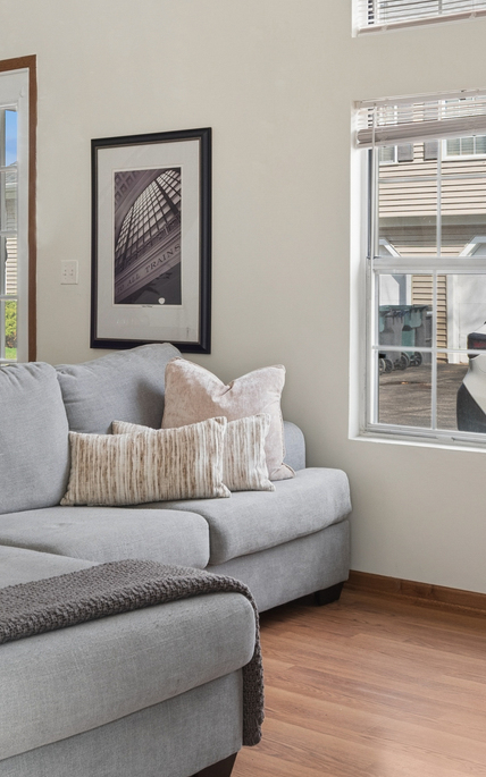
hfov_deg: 23.9
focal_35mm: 54
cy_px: 301
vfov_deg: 37.2
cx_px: 257
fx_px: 1149
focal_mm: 15
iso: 400
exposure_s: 1/25
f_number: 8
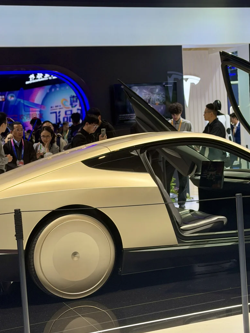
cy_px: 180
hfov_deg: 21.9
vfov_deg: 29.0
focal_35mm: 67
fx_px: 645
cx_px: 135
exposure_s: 1/239
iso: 64
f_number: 1.78
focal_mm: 6.76
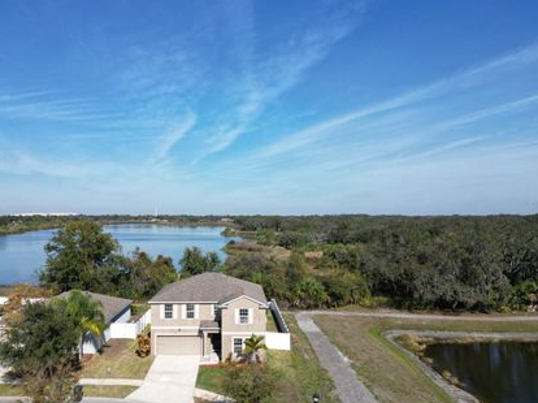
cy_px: 205
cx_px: 238
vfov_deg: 48.2
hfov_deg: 61.5
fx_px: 450
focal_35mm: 29
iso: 110
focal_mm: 6.72
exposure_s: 1/3200
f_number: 1.7
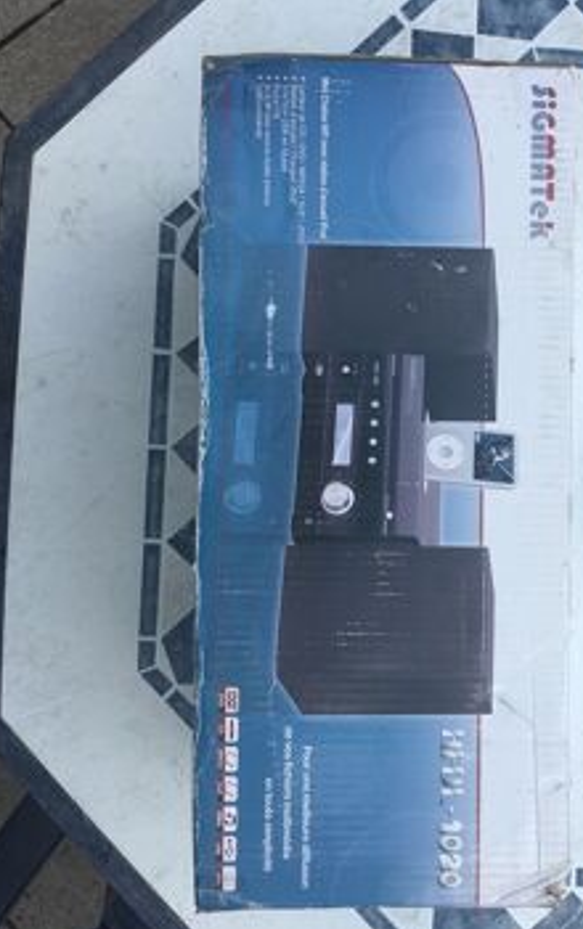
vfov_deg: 47.2
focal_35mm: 42
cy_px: 471
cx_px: 411
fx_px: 1066
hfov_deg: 30.3
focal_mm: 4.15
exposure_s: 1/582
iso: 25
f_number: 2.2
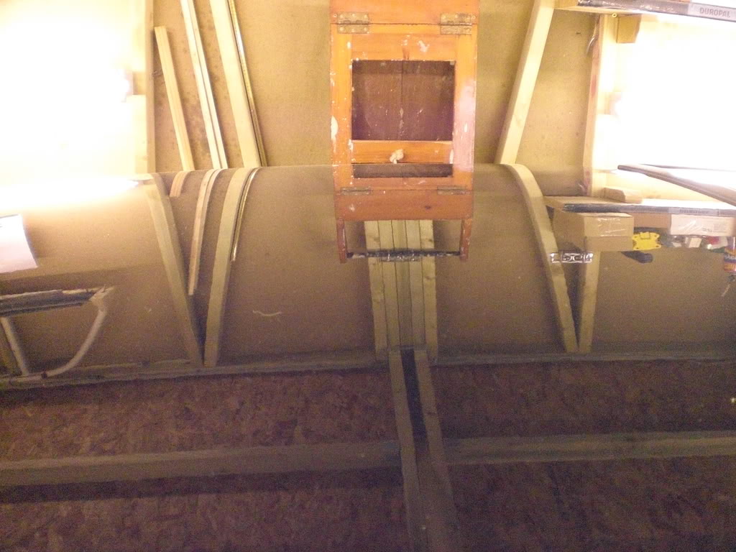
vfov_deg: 39.7
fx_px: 765
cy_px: 276
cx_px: 368
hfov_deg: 51.4
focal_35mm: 36
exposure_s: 1/30
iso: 800
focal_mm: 6.3
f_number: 3.1
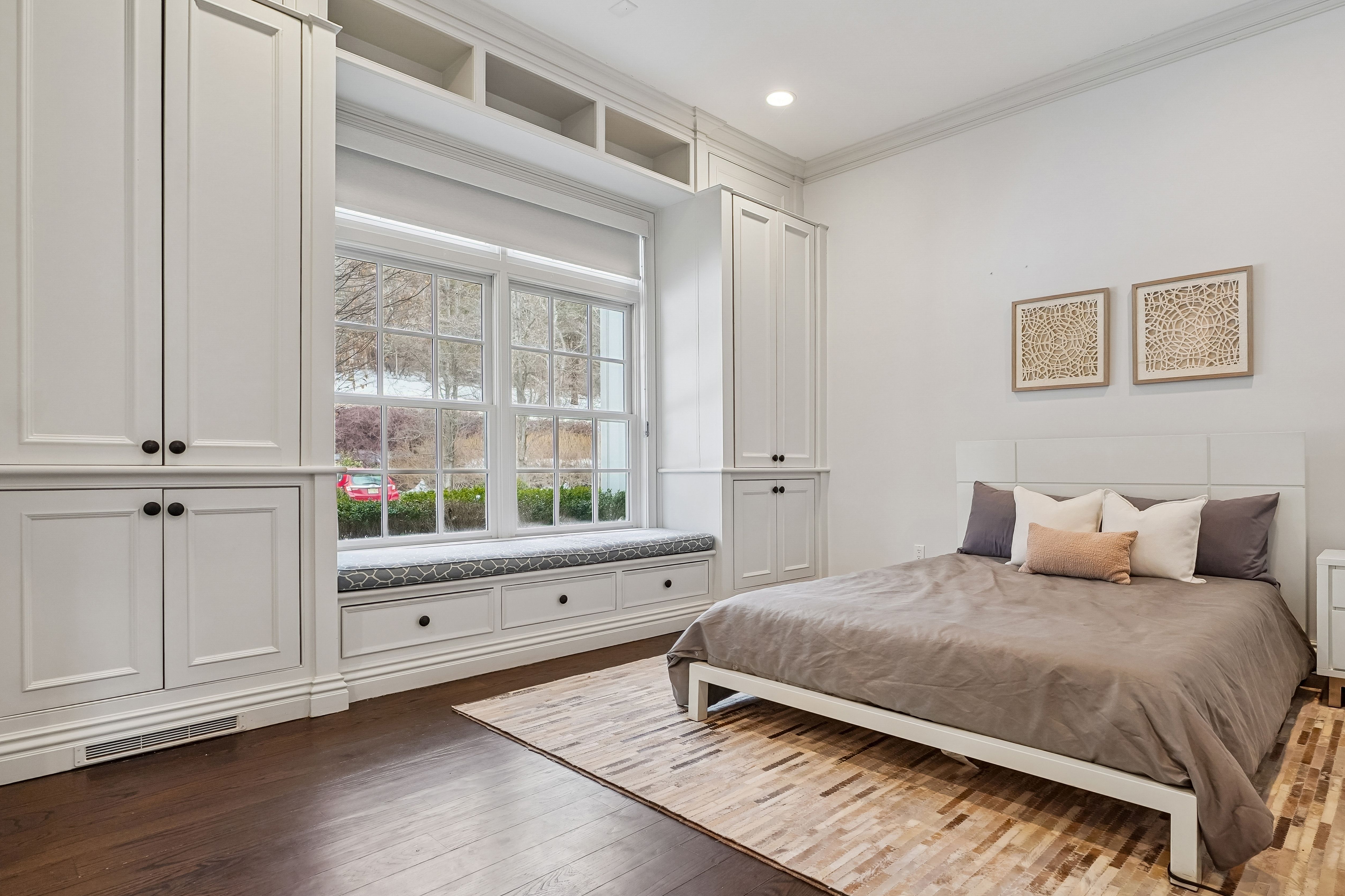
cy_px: 463
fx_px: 710
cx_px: 754
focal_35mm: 19
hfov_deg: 86.5
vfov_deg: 64.5
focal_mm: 16
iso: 400
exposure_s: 1/80
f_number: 6.3
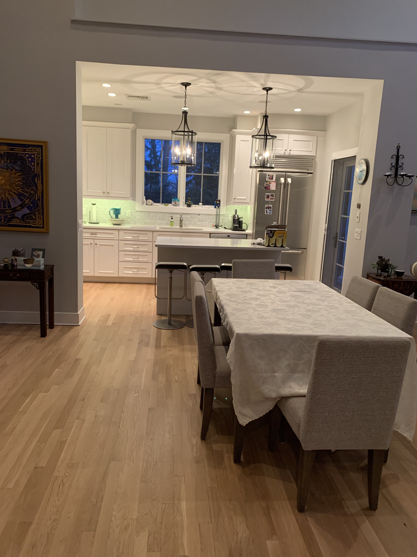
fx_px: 418
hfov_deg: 53.1
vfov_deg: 67.3
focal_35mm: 26
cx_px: 208
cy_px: 278
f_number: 1.8
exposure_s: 1/60
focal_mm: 4.25
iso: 320
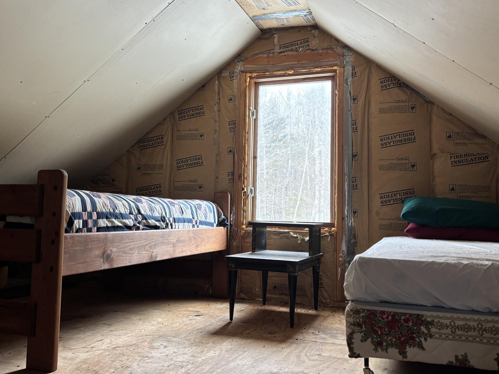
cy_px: 176
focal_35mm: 35
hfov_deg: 52.6
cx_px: 243
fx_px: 504
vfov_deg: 40.7
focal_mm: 5.96
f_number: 1.6
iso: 125
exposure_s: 1/84
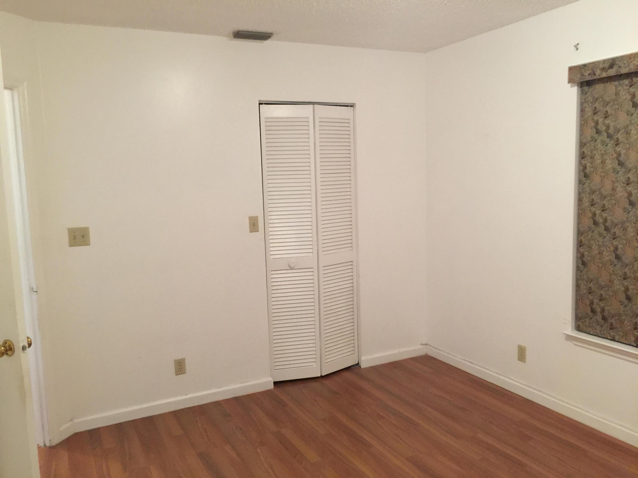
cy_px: 239
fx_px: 534
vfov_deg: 48.2
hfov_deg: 61.7
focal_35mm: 29
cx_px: 319
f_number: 2.2
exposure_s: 1/10
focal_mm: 4.15
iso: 100
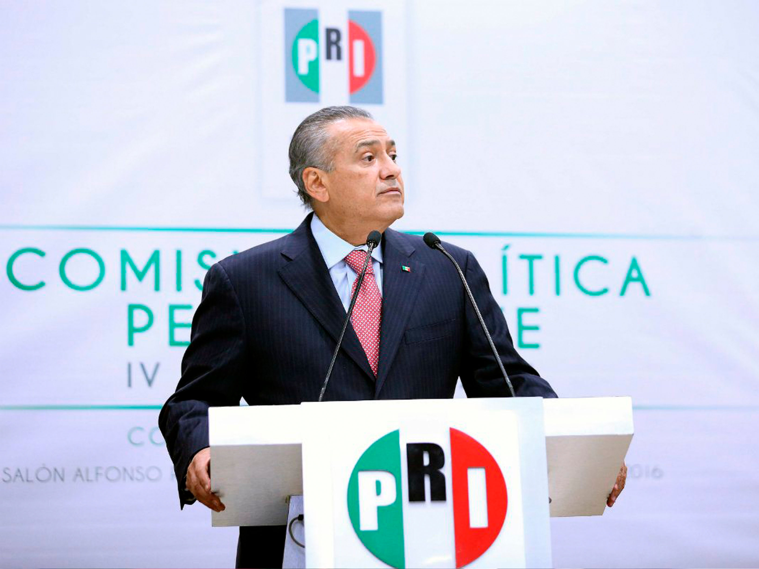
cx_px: 380
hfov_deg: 61.7
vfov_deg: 48.2
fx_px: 636
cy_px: 284
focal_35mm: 29
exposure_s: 1/30
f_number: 2.2
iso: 160
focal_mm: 4.15
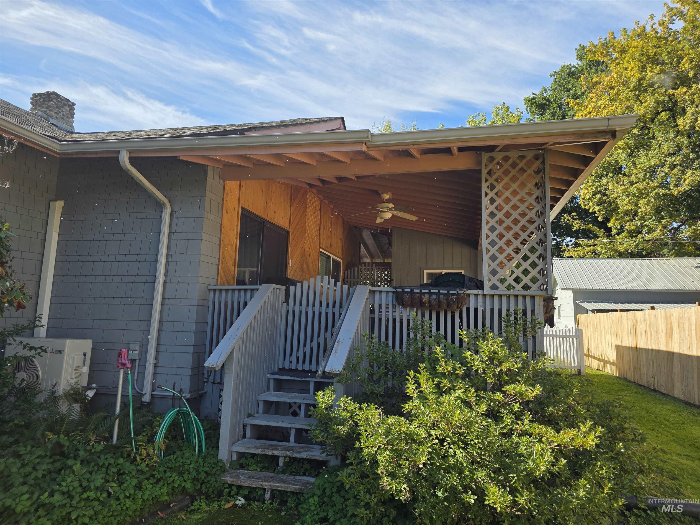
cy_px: 262
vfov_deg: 58.9
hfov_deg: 73.9
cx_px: 350
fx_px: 465
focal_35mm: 23
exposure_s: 1/3059
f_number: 1.7
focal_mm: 6.3
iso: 80
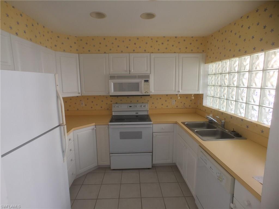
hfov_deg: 61.7
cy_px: 104
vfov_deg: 48.2
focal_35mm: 29
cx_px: 140
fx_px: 234
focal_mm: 4.15
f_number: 2.2
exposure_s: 1/30
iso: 64
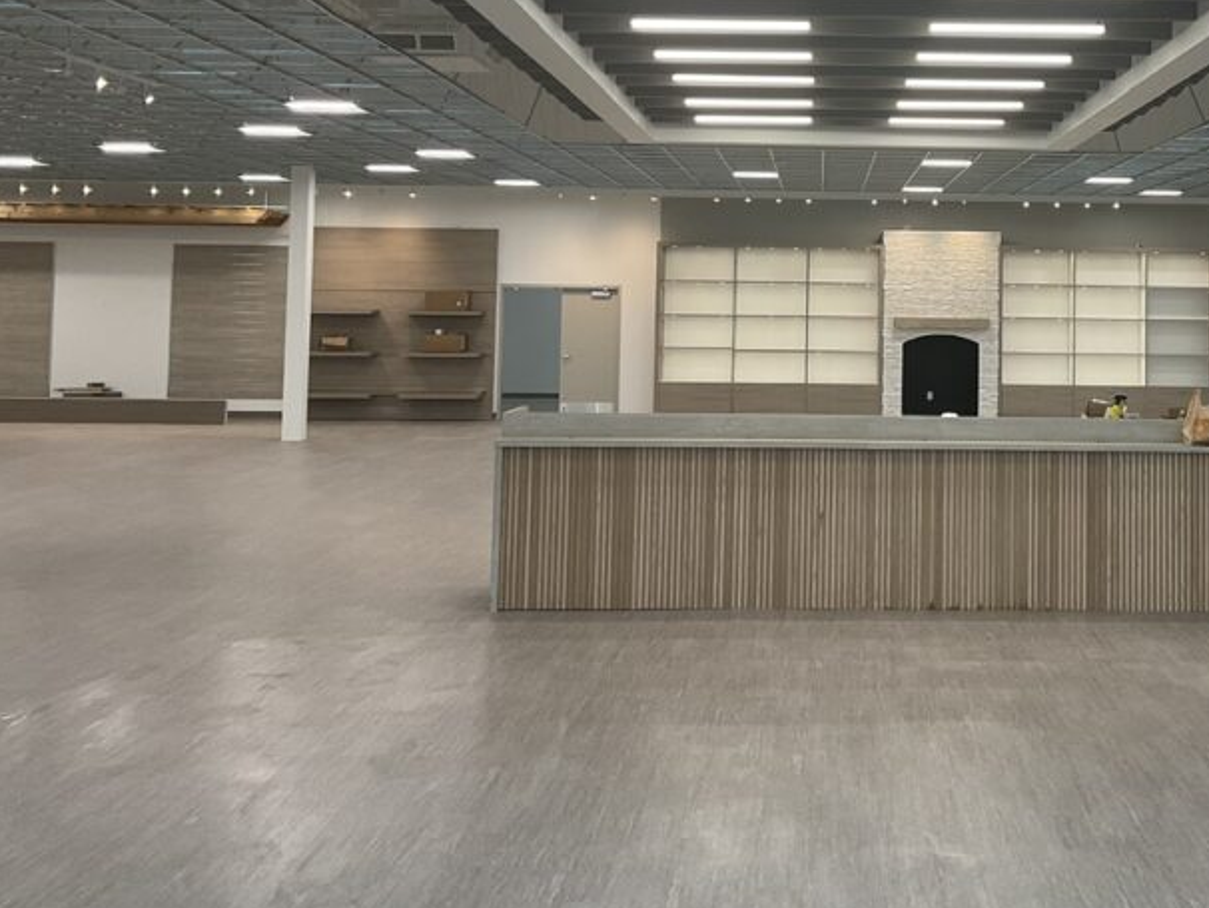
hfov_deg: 37.8
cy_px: 216
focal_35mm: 49
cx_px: 920
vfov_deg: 29.2
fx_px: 1712
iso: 32
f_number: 1.8
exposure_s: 1/120
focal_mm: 3
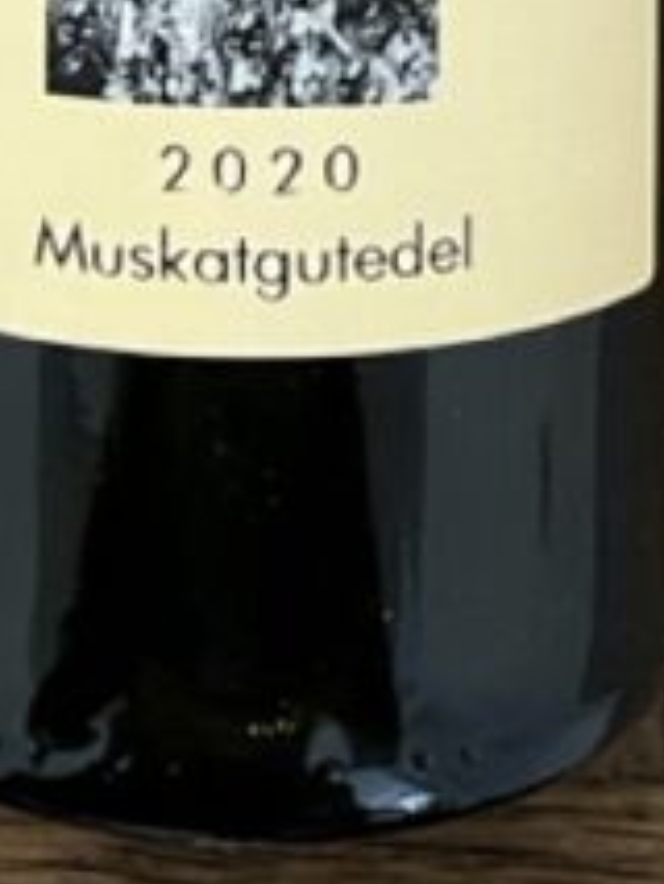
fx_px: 3194
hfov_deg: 11.9
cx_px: 228
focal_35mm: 125
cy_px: -938
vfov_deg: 13.3
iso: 500
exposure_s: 1/33
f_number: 1.6
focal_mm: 5.1
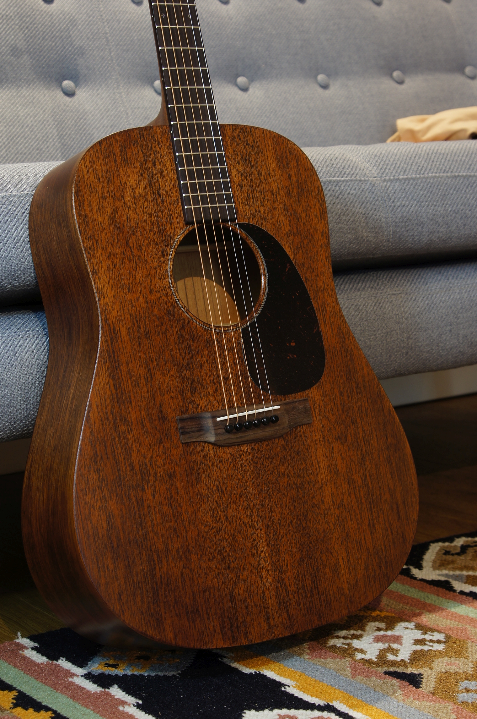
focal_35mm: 75
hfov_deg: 18.1
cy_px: 360
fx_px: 1494
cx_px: 238
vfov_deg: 27.0
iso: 100
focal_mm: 50
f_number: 7.1
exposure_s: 1/4
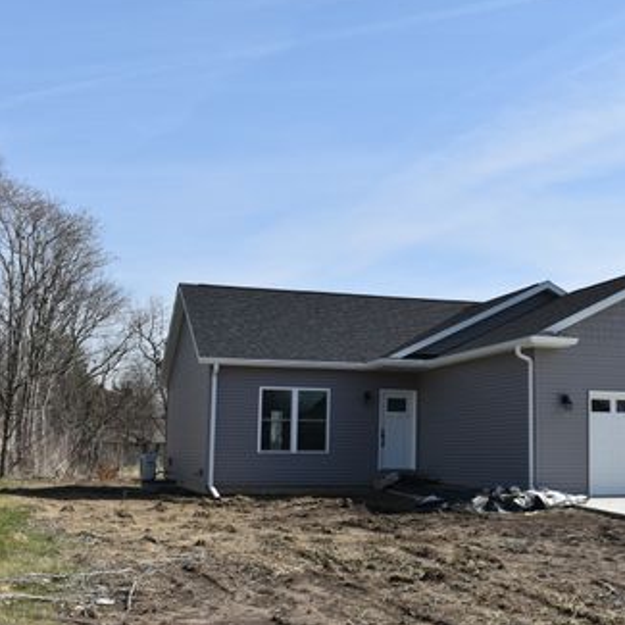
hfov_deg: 32.7
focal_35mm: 51
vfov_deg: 33.4
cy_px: 309
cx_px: 479
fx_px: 1042
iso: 100
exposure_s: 1/200
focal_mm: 26
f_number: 10
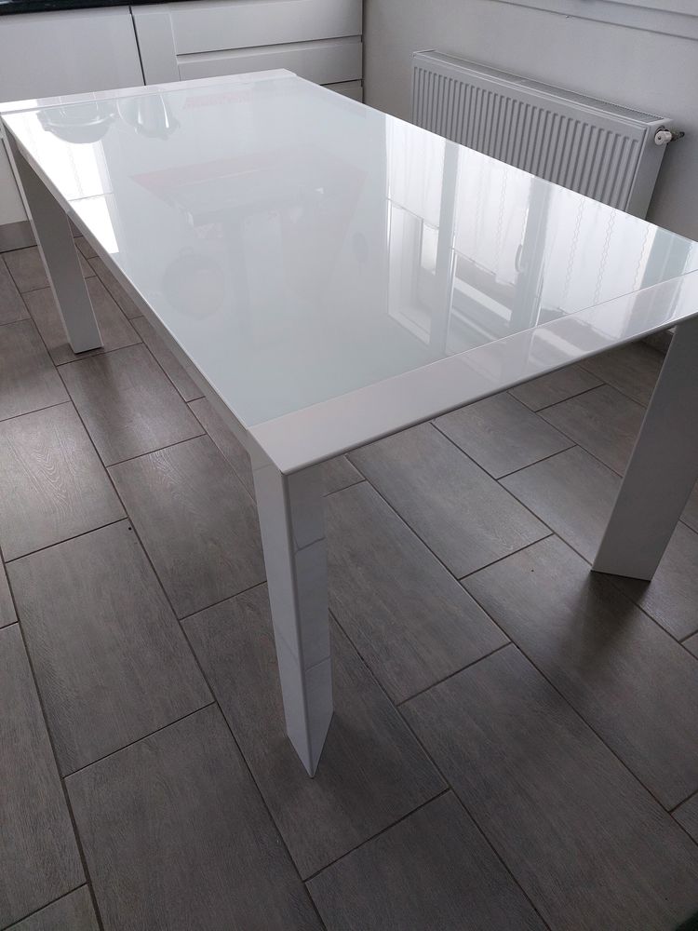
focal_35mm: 24
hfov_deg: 56.8
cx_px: 349
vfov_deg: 71.6
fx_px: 645
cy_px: 466
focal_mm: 5.23
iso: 200
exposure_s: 1/50
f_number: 1.8
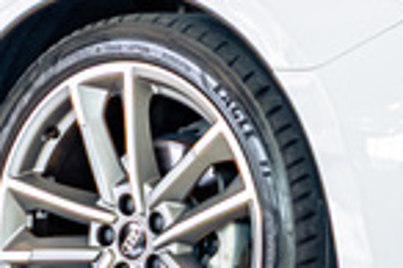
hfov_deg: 3.9
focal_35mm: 526
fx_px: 5882
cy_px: -36
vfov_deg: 2.6
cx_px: 40
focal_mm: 75
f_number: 2.8
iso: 640
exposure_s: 1/200
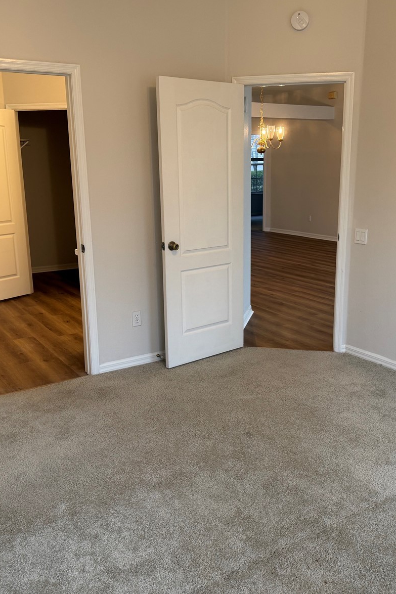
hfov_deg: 38.8
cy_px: 294
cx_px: 221
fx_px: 561
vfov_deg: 55.8
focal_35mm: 34
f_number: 1.78
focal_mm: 6.76
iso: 125
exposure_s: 1/60
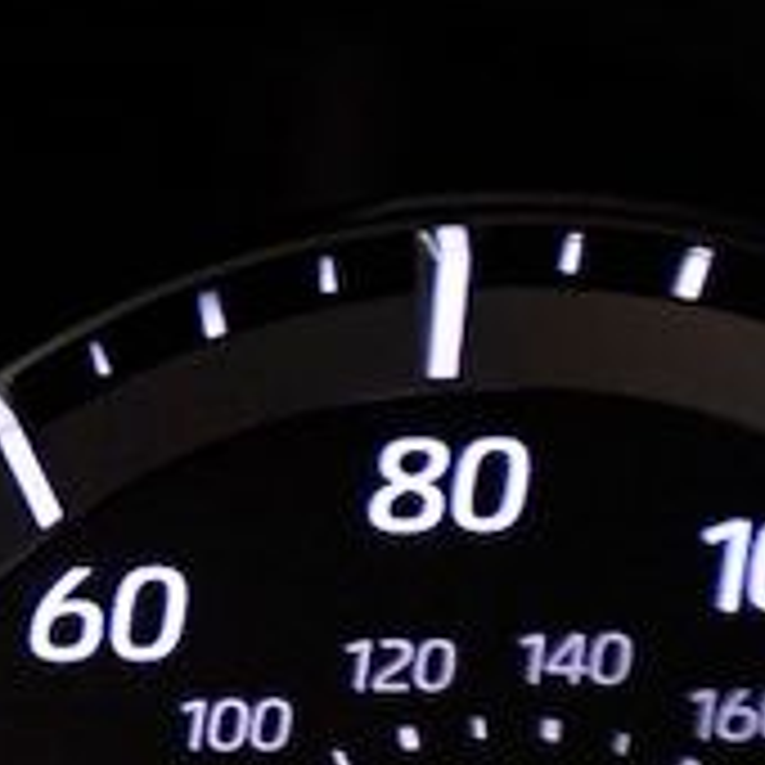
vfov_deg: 5.1
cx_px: -1246
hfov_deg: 4.9
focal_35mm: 344
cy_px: 826
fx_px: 8601
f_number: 4.5
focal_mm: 45
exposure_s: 1/160
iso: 2500
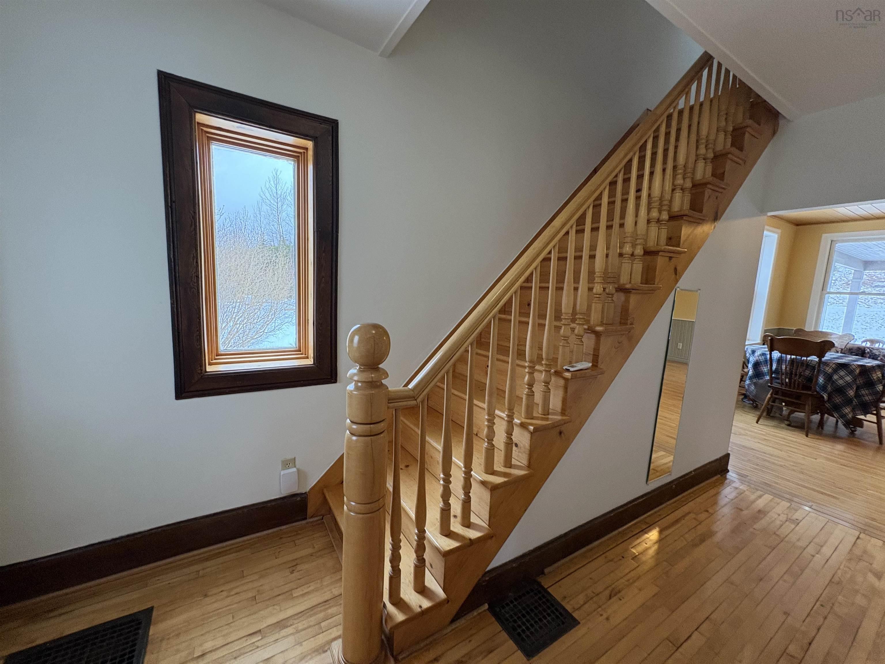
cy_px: 332
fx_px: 358
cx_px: 442
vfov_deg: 85.7
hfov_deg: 102.1
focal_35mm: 14
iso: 320
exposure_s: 1/60
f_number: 2.2
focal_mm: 2.22
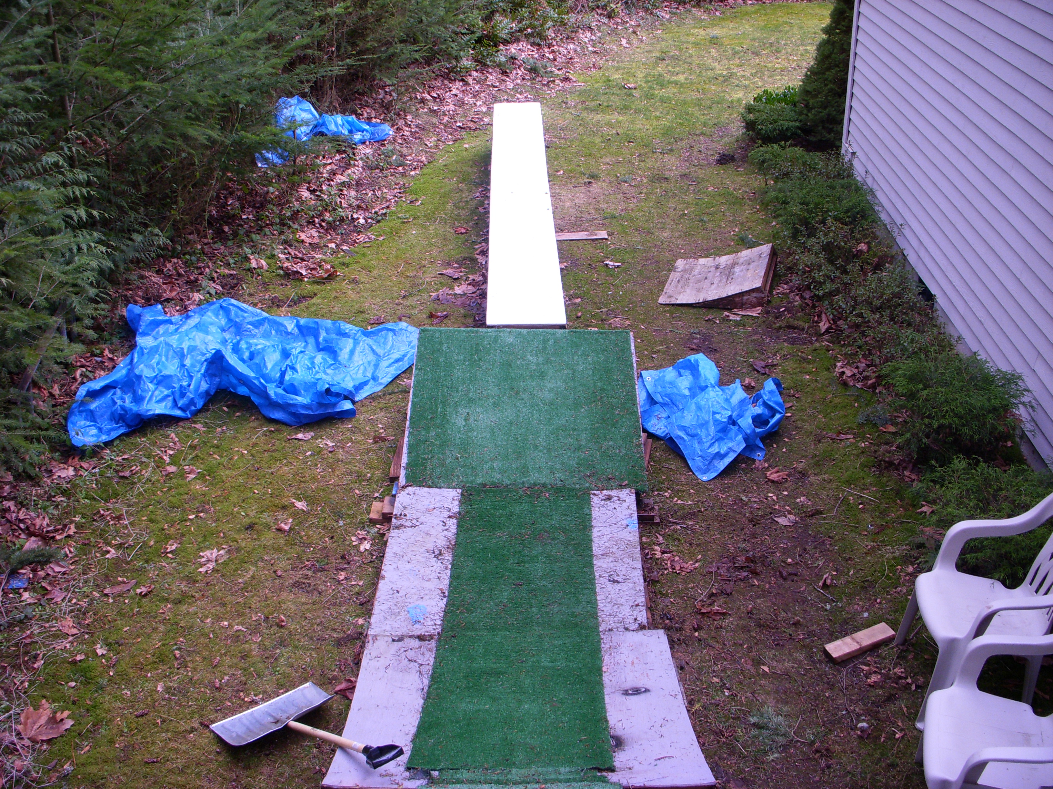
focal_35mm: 38
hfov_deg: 49.0
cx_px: 526
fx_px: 1156
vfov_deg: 37.7
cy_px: 394
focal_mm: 6.3
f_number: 3.3
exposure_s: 1/50
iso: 100
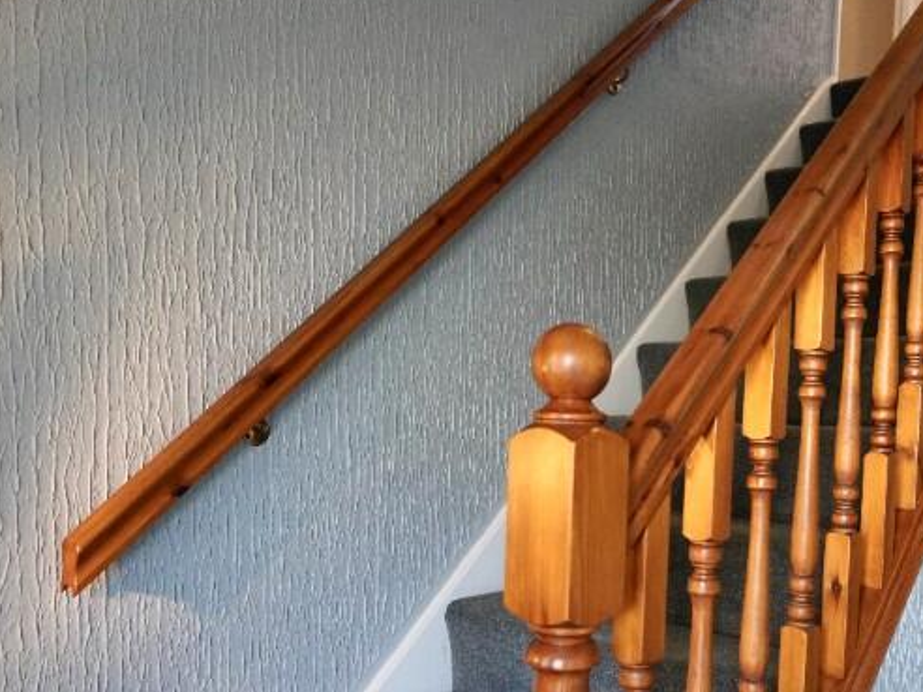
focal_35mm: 33
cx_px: 619
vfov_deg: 42.3
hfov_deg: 54.2
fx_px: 880
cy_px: 464
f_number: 2.2
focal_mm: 11
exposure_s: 1/160
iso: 1600
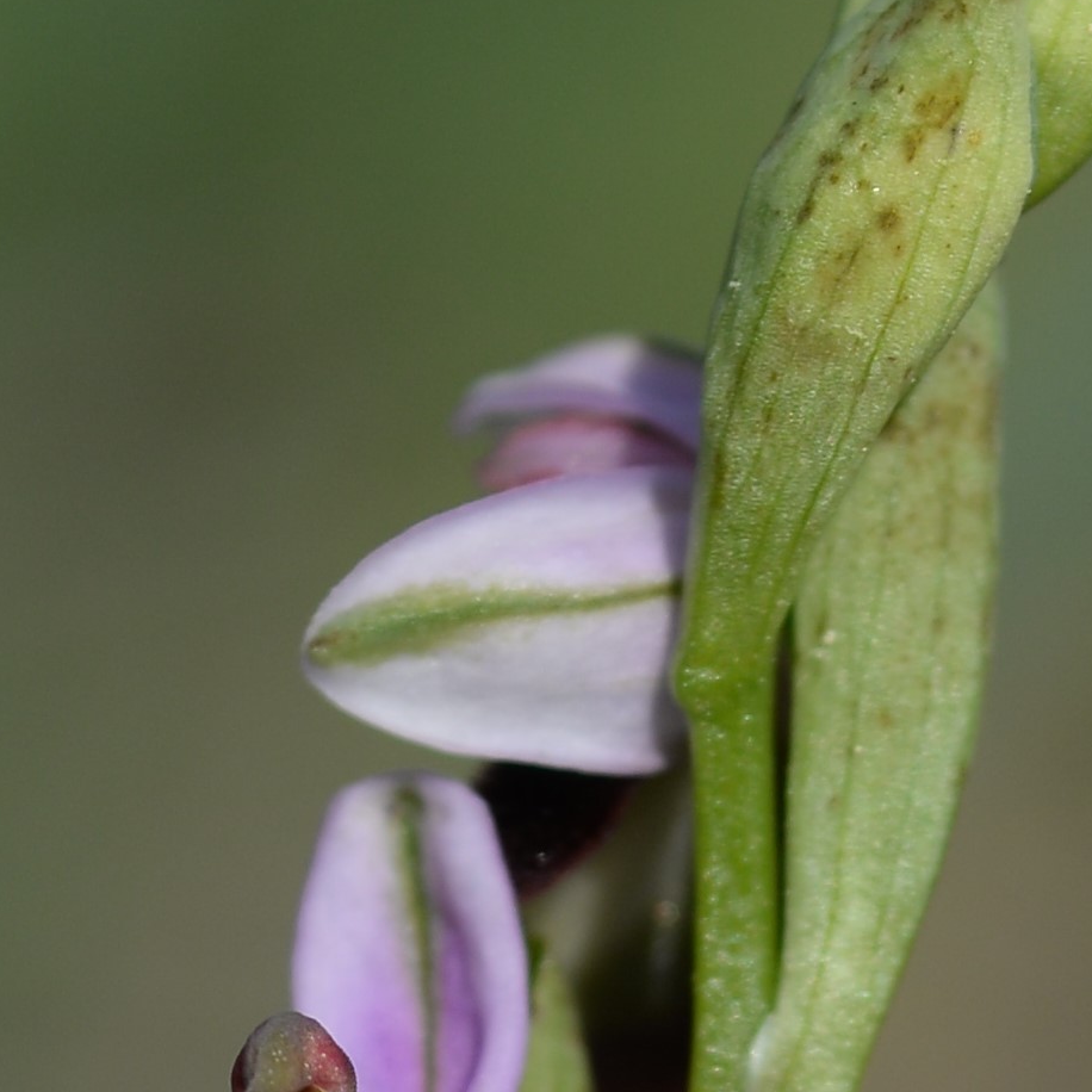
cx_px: 496
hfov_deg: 9.1
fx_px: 6888
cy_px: 842
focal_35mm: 193
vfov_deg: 9.0
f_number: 6.3
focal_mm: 105
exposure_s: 1/800
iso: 200
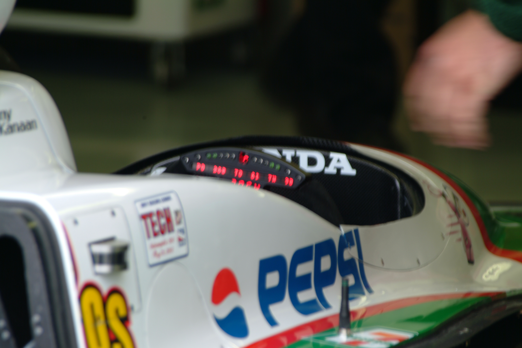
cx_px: 261
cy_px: 174
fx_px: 6503
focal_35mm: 448
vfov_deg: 3.1
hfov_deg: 4.6
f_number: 6.3
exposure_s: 1/20
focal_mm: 299
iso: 100
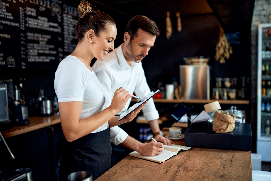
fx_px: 263
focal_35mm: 35
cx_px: 136
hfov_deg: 54.4
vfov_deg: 37.9
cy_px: 90
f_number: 1.4
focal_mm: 35
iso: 640
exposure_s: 1/250
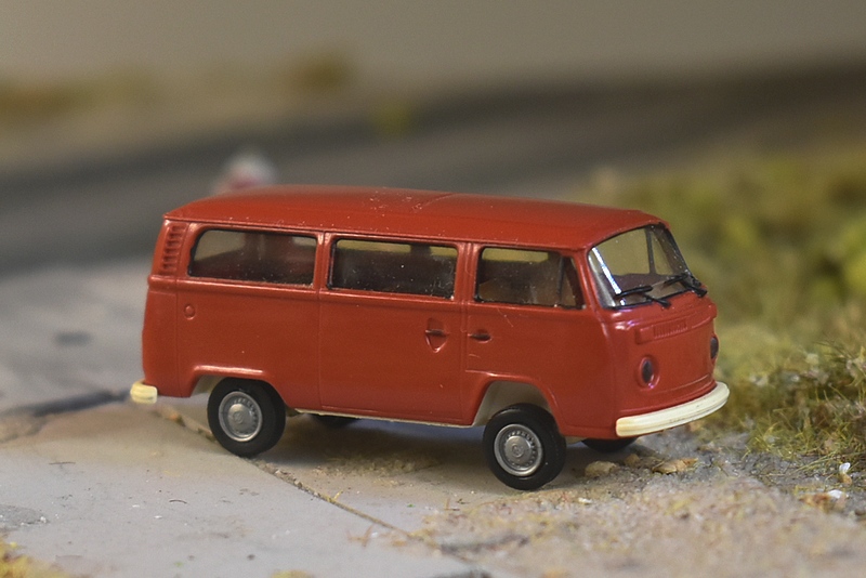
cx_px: 433
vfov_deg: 17.5
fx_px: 1877
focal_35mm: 78
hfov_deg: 26.0
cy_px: 289
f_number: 5.6
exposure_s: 1/60
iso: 800
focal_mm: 52
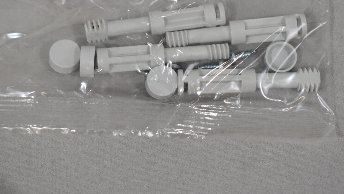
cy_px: 56
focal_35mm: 80
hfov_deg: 26.5
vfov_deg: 15.1
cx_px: 178
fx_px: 730
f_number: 5.6
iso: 360
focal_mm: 40
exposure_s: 1/125
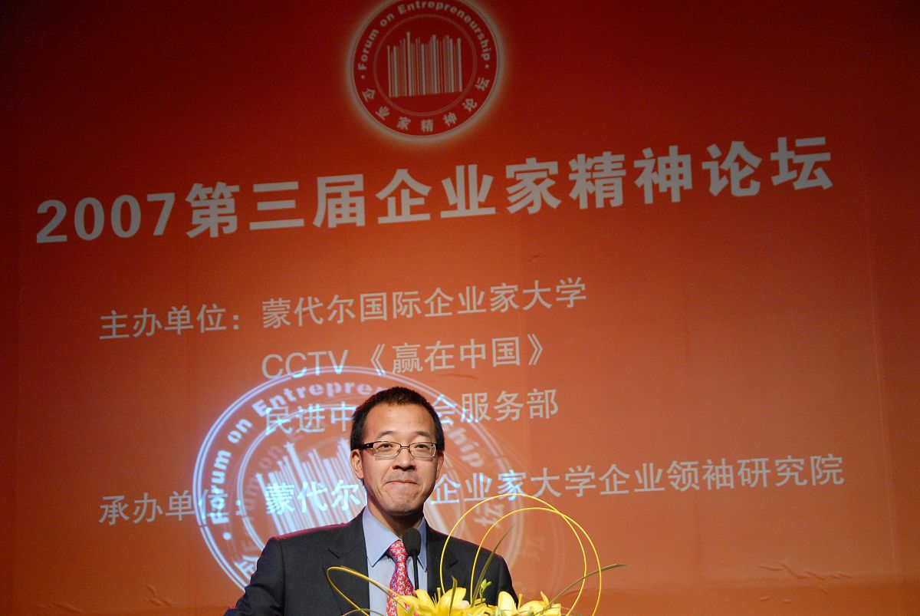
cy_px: 308
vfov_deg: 16.6
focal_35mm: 82
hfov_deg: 24.6
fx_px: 2111
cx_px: 460
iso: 1000
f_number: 5
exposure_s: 1/80
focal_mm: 55
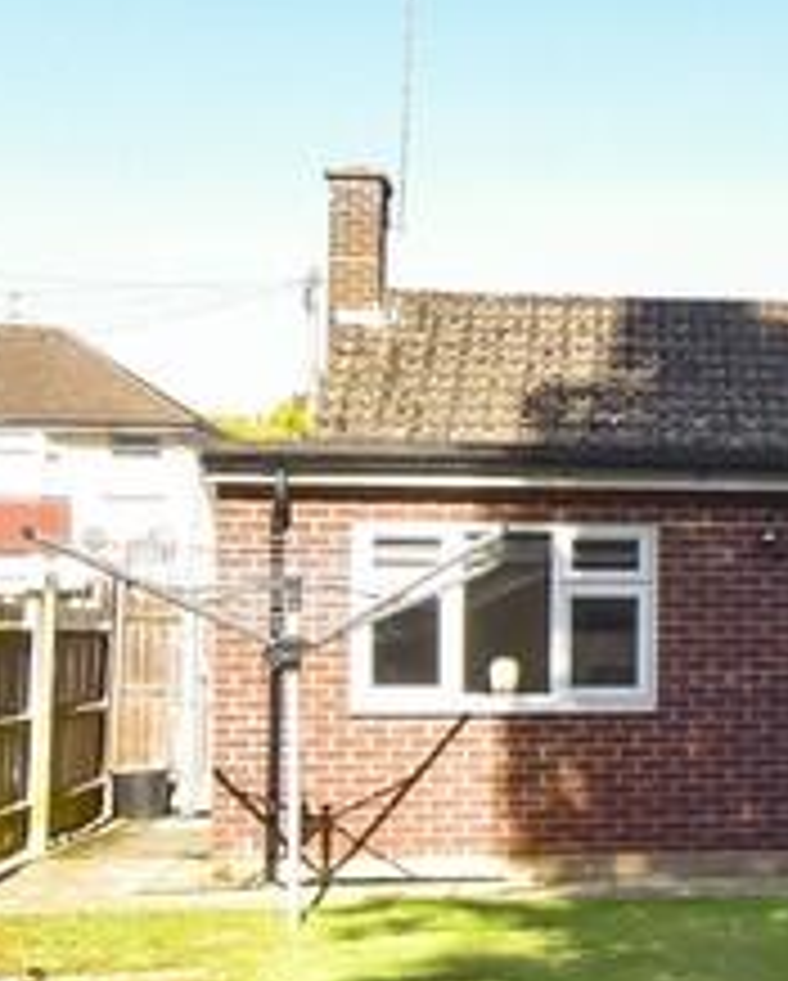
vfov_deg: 28.6
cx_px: 1049
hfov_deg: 20.9
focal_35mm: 66
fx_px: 1920
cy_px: 565
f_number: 8
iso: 640
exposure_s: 1/500
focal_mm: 10
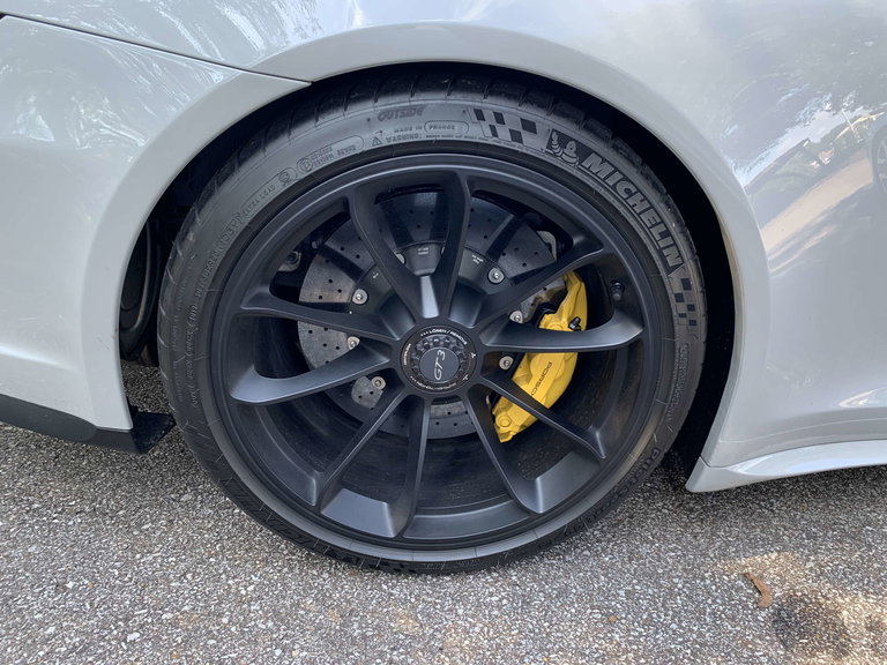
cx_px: 444
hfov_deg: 67.3
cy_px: 332
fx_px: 666
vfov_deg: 53.1
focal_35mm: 26
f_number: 1.8
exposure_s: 1/122
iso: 40
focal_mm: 4.25
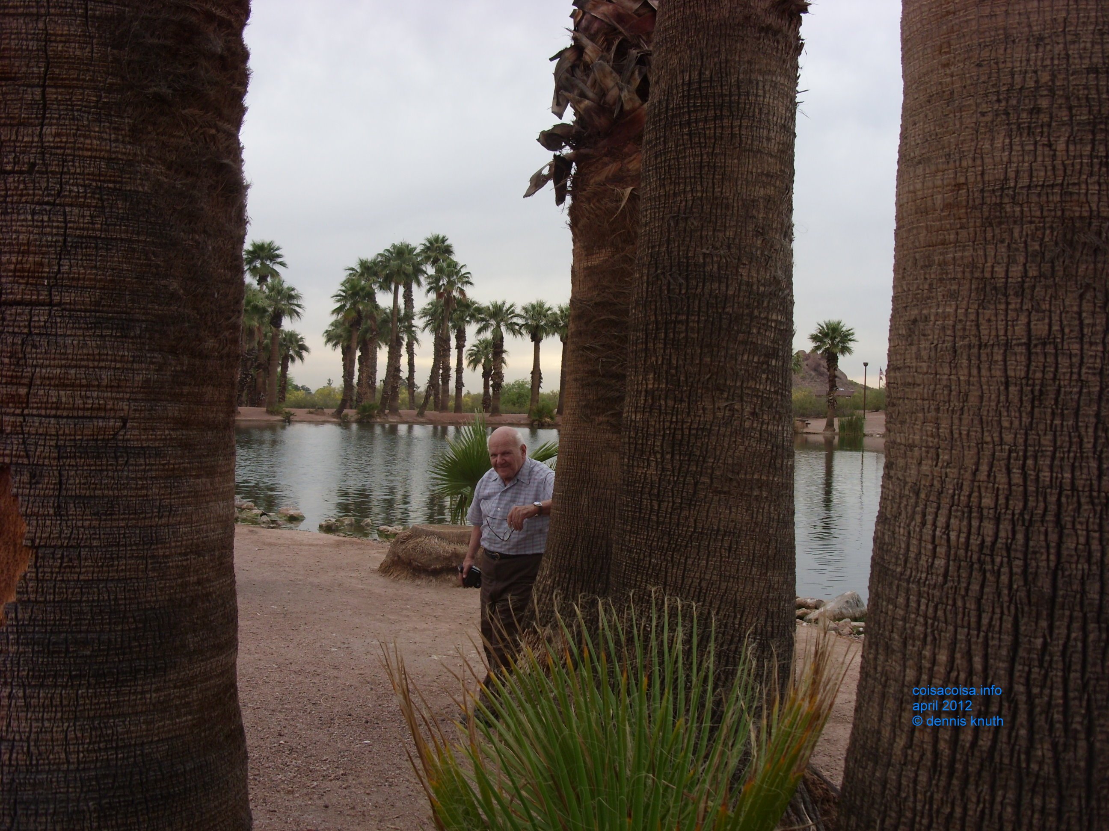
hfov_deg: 49.0
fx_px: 1217
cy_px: 416
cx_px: 554
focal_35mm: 38
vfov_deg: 37.7
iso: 50
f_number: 2.8
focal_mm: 6.3
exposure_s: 1/239
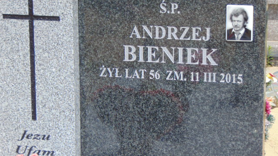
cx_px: 139
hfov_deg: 14.7
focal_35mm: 146
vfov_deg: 8.3
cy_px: 87
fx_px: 1076
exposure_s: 1/800
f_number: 4
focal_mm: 23.9
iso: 80
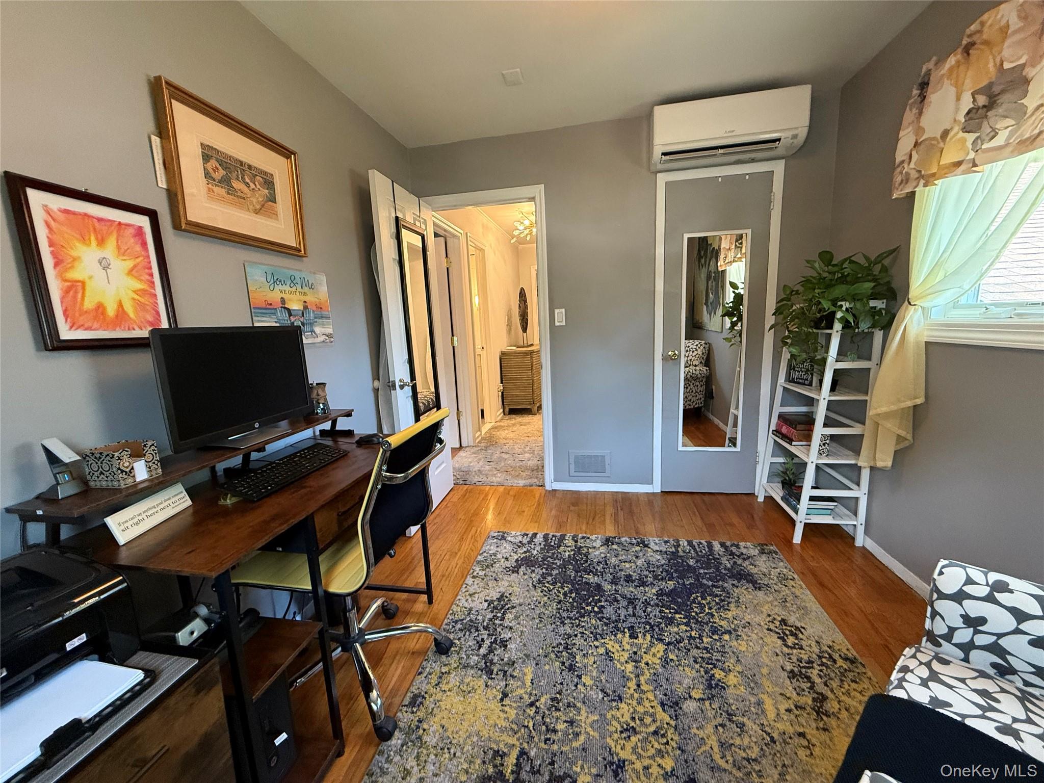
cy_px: 392
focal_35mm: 14
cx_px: 522
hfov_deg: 102.1
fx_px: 422
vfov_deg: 85.7
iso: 400
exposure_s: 1/60
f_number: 2.2
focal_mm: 2.22
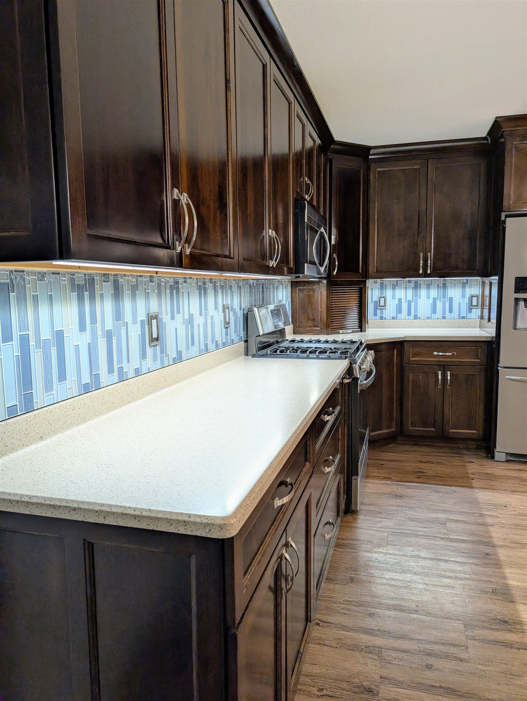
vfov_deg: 71.5
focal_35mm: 24
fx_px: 486
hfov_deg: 56.9
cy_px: 350
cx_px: 264
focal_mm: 6.9
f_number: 1.68
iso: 113
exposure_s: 1/60
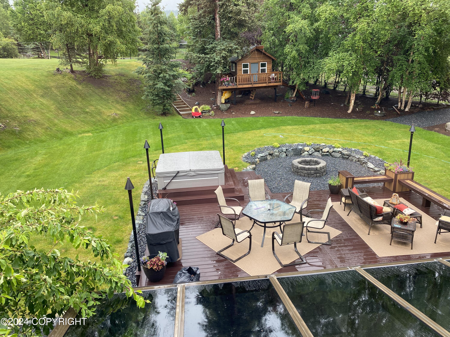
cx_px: 225
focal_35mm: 26
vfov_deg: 53.1
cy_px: 168
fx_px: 338
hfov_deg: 67.3
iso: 40
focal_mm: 4.25
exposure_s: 1/121
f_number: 1.8
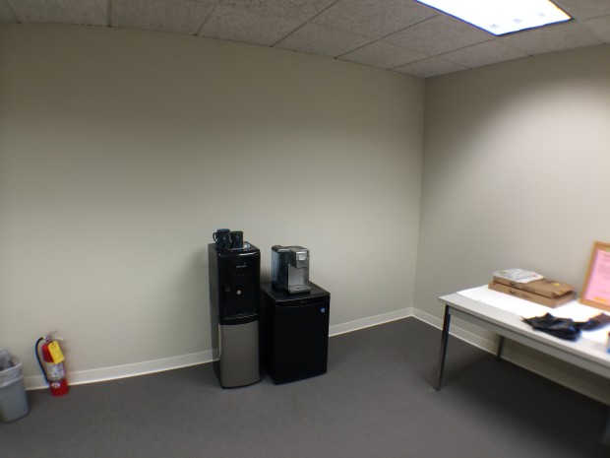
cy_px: 229
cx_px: 305
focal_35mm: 30
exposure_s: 1/30
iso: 64
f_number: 2.2
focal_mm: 4.12
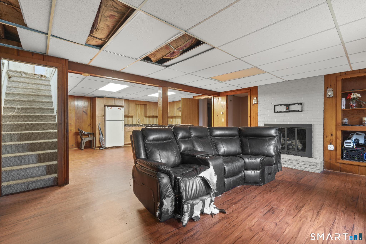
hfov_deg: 96.7
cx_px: 183
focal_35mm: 16
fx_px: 163
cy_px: 122
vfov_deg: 73.7
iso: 200
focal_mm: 16
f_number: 9
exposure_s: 13
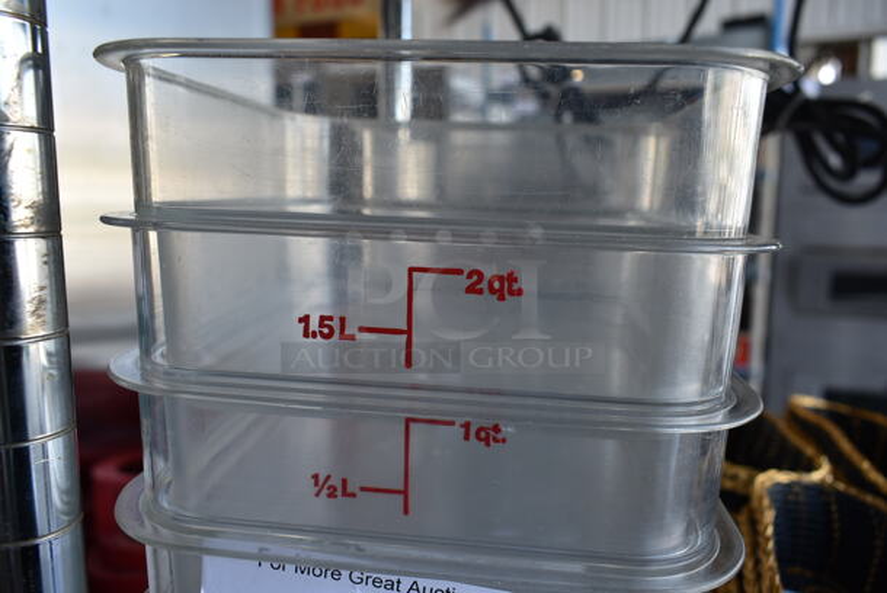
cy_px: 296
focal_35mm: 27
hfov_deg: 67.3
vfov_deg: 48.0
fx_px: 666
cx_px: 444
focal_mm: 18
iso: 100
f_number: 5.6
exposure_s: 1/50
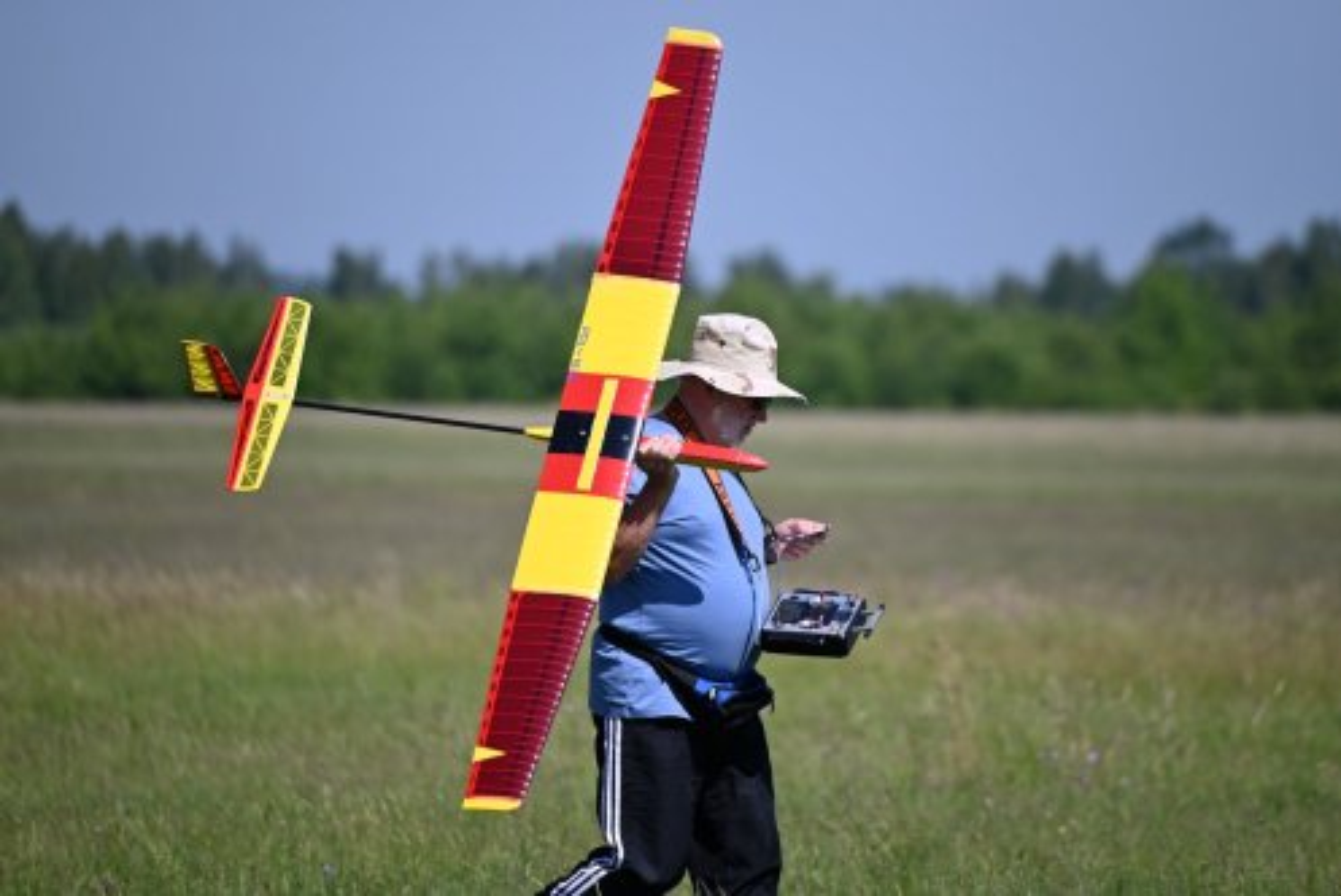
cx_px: 670
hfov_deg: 5.7
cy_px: 448
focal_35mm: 360
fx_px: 13417
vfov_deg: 3.8
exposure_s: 1/2000
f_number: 6.3
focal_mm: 360
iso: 320
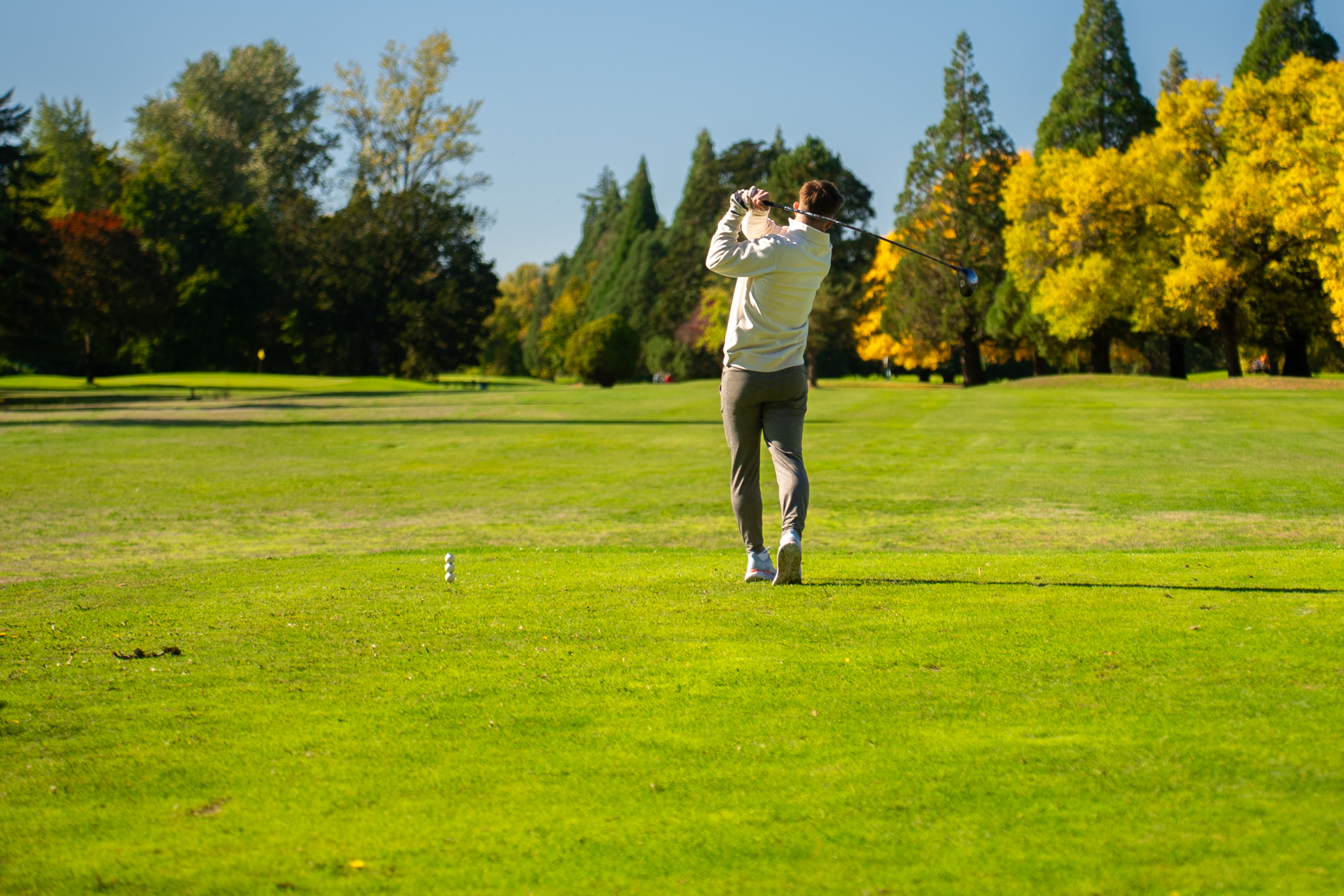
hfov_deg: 17.8
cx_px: 872
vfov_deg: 11.9
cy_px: 297
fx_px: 4293
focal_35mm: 115
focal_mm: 75
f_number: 2.8
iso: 80
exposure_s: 1/250
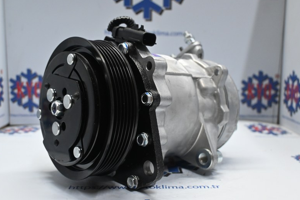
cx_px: 149
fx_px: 321
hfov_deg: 50.1
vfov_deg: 34.6
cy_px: 100
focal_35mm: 39
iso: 1600
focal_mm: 25
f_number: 4.2
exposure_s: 1/125
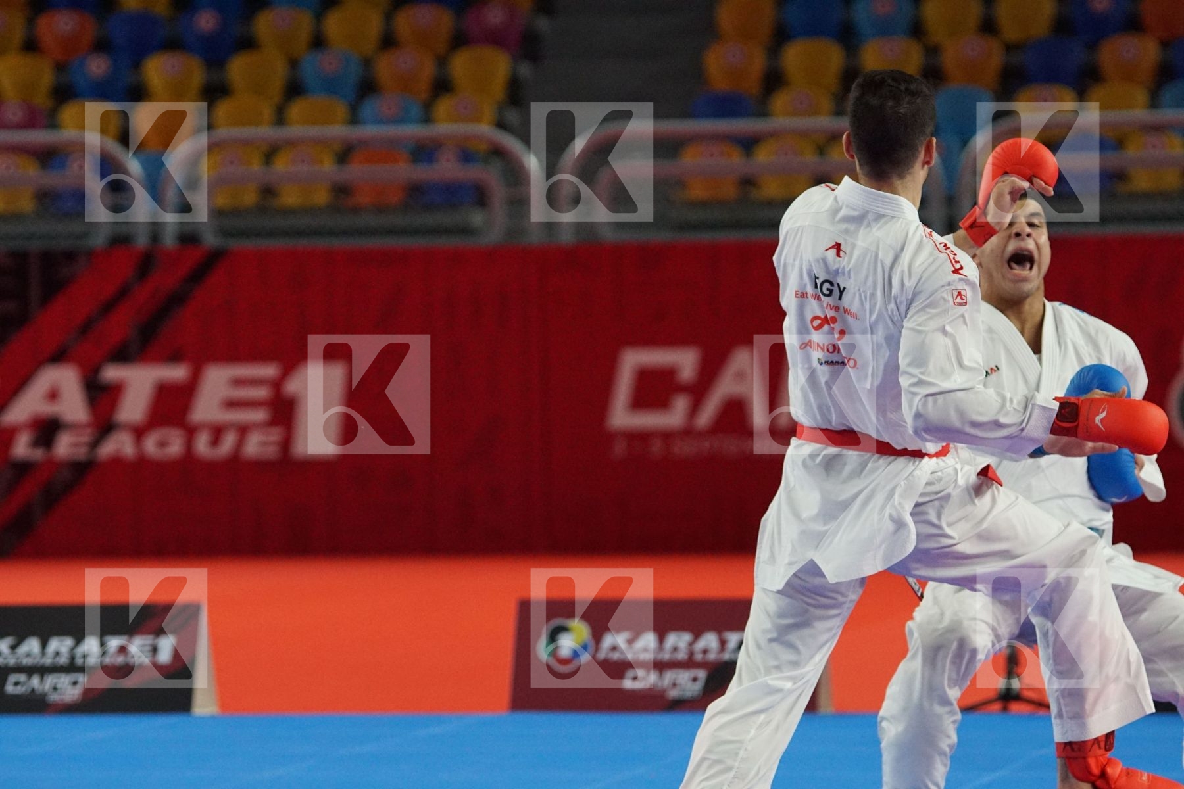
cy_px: 394
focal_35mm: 202
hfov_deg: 10.2
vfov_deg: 6.8
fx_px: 6659
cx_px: 592
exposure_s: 1/2000
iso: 3200
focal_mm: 135
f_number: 2.8
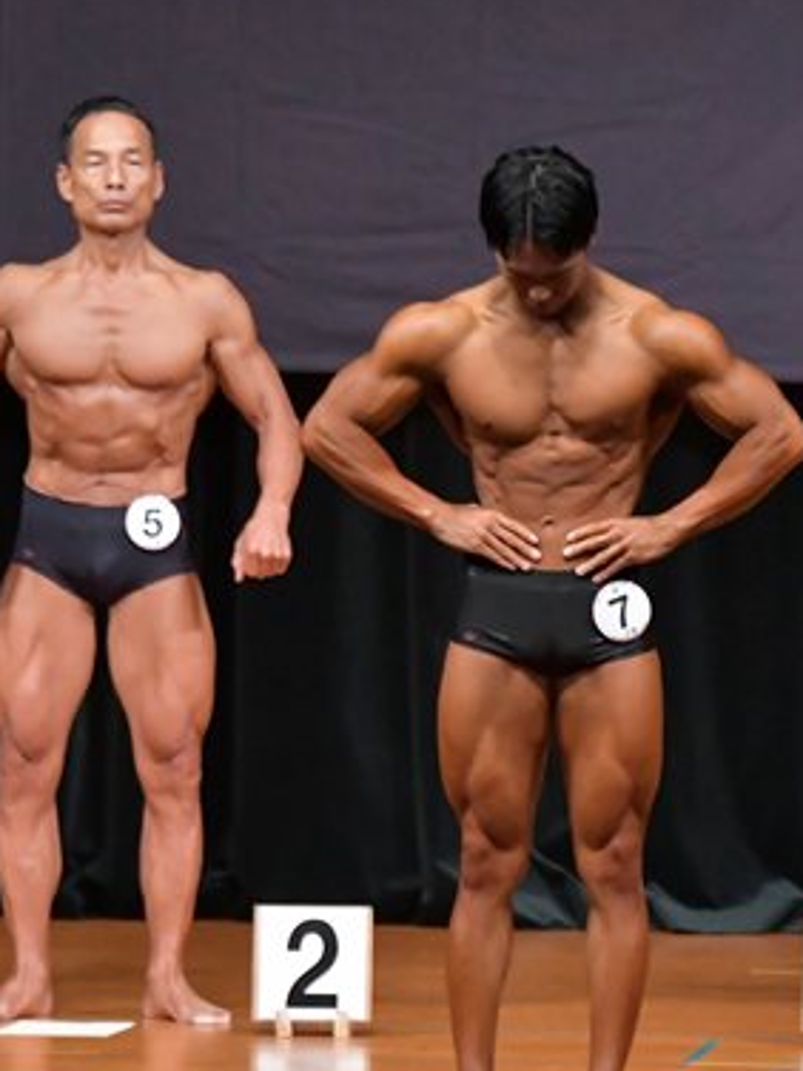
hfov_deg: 3.7
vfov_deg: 5.0
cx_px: 915
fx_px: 12372
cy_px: 672
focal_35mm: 400
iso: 6400
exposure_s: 1/400
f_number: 5.6
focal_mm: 135
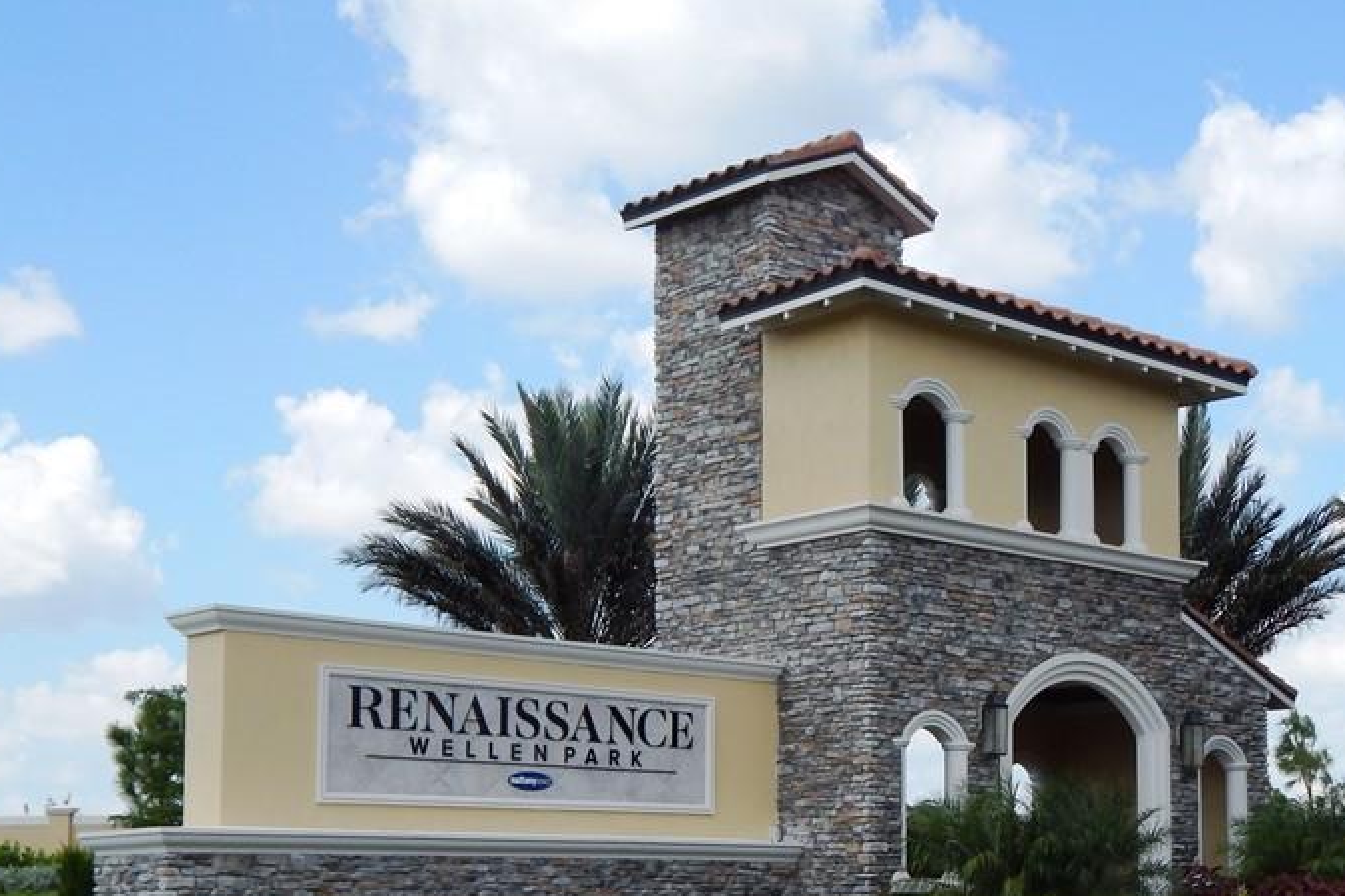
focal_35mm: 60
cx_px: 960
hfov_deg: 32.9
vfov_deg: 22.3
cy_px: 729
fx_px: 2241
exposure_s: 1/1000
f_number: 3.4
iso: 125
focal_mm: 6.8
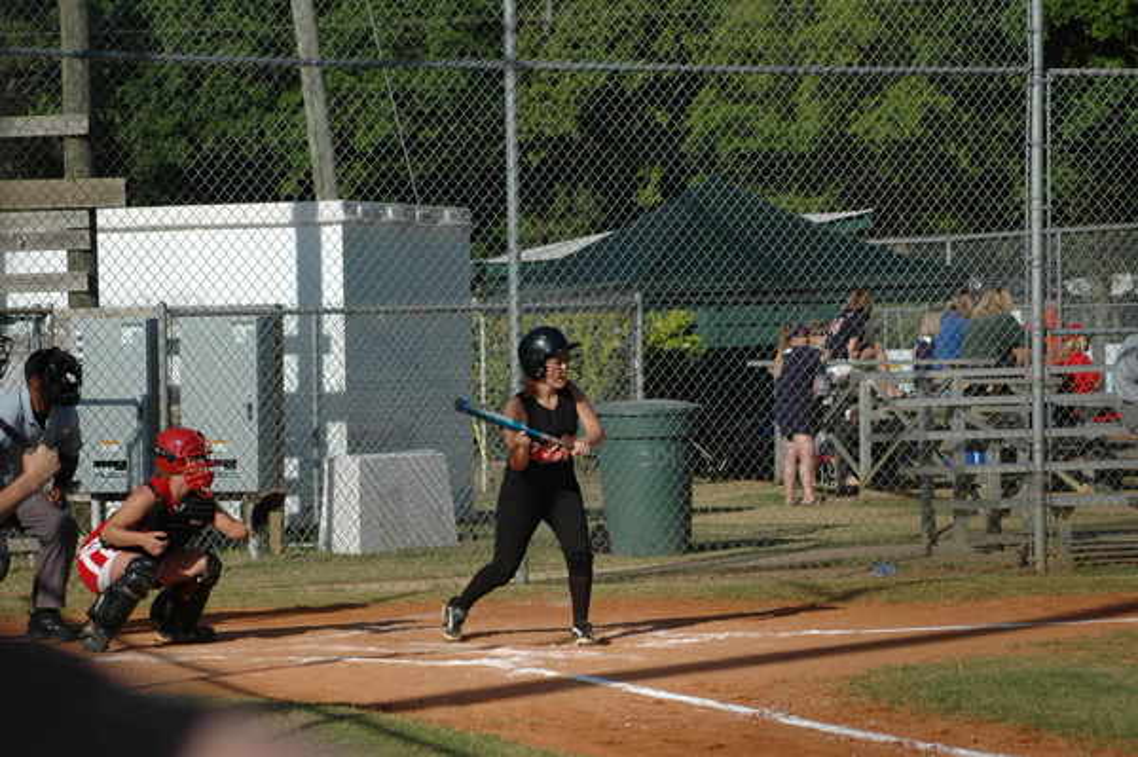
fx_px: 4975
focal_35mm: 158
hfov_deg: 13.1
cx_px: 569
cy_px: 378
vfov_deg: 8.7
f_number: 8
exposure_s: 1/1000
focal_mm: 105
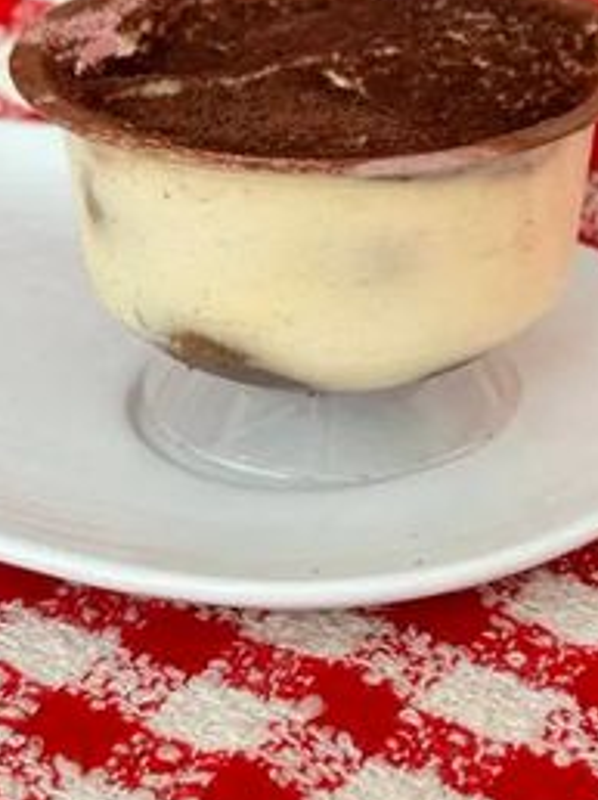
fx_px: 1984
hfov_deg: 17.1
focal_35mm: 86
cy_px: 214
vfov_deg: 22.6
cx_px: 369
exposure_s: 1/50
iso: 100
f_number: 1.6
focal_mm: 5.96
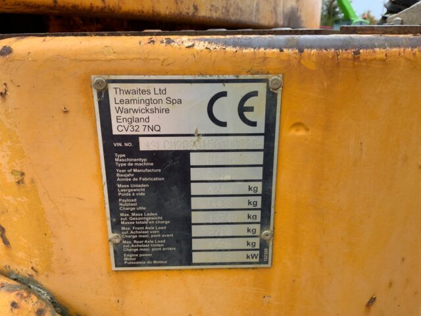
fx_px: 353
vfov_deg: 48.2
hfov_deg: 61.7
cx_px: 210
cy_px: 158
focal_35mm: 29
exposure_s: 1/122
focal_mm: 3
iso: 16
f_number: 1.8
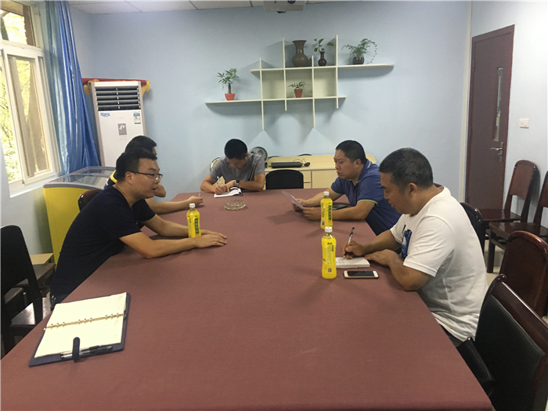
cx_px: 274
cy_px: 206
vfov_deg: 48.2
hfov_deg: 61.7
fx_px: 459
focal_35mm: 29
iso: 160
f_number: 2.2
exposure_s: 1/33
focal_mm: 4.15
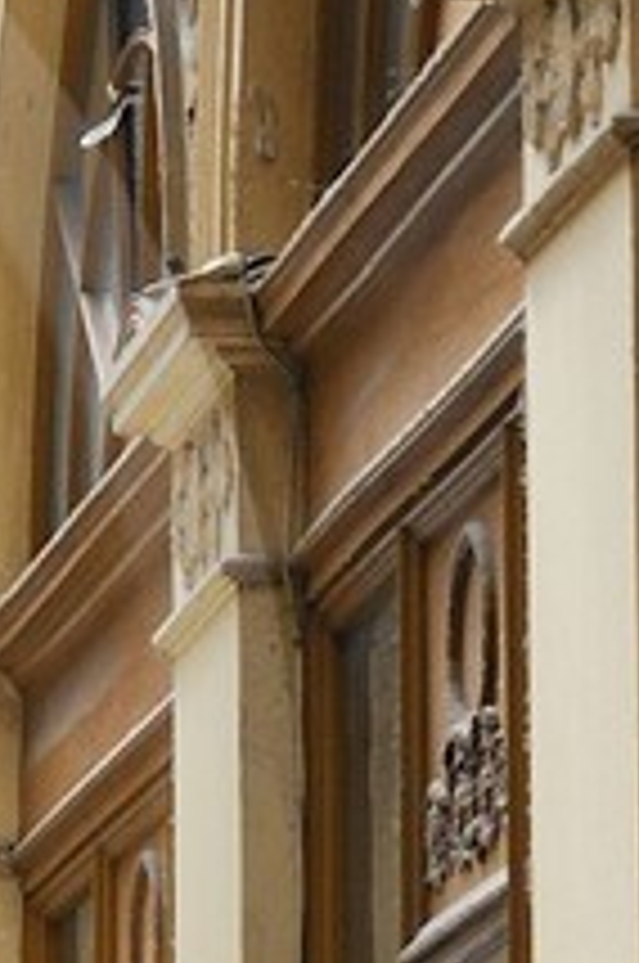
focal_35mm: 389
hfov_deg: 3.5
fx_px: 10390
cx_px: -1094
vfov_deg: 5.3
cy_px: 878
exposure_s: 1/320
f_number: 6.3
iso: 800
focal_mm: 52
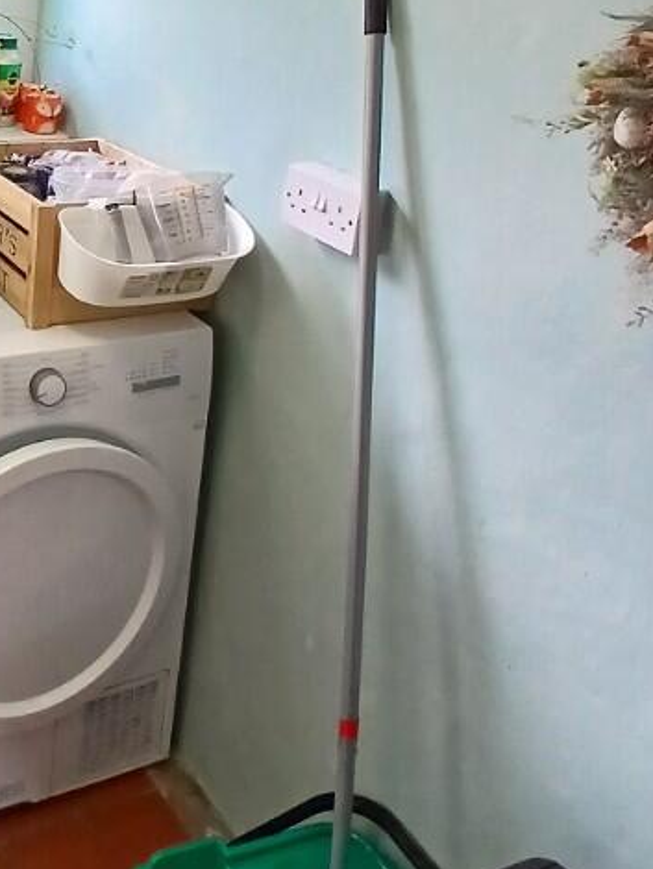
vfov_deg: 47.3
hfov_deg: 34.6
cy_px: 168
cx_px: -22
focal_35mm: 37
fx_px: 930
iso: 80
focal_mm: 1.4
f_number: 2.2
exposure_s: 1/50
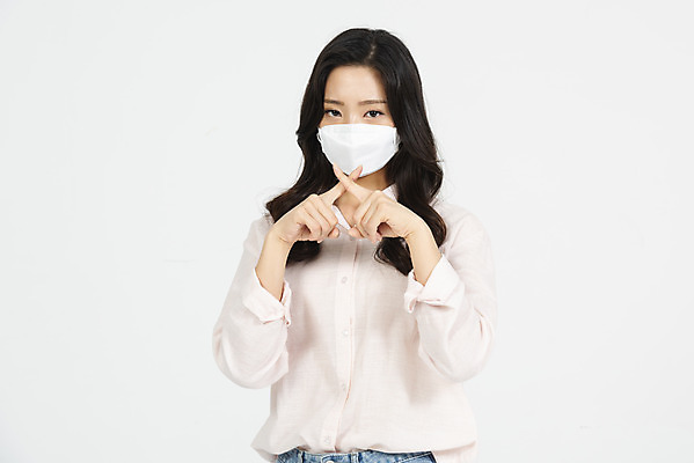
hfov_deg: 13.2
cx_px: 347
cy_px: 232
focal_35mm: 155
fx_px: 2989
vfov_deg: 8.9
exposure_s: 1/125
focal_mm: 155
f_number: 13
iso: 100
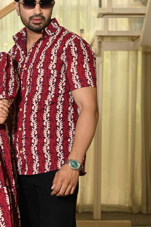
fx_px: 548
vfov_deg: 23.3
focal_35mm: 87
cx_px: 38
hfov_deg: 15.6
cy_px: 154
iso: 320
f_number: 4.5
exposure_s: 1/160
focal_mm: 40
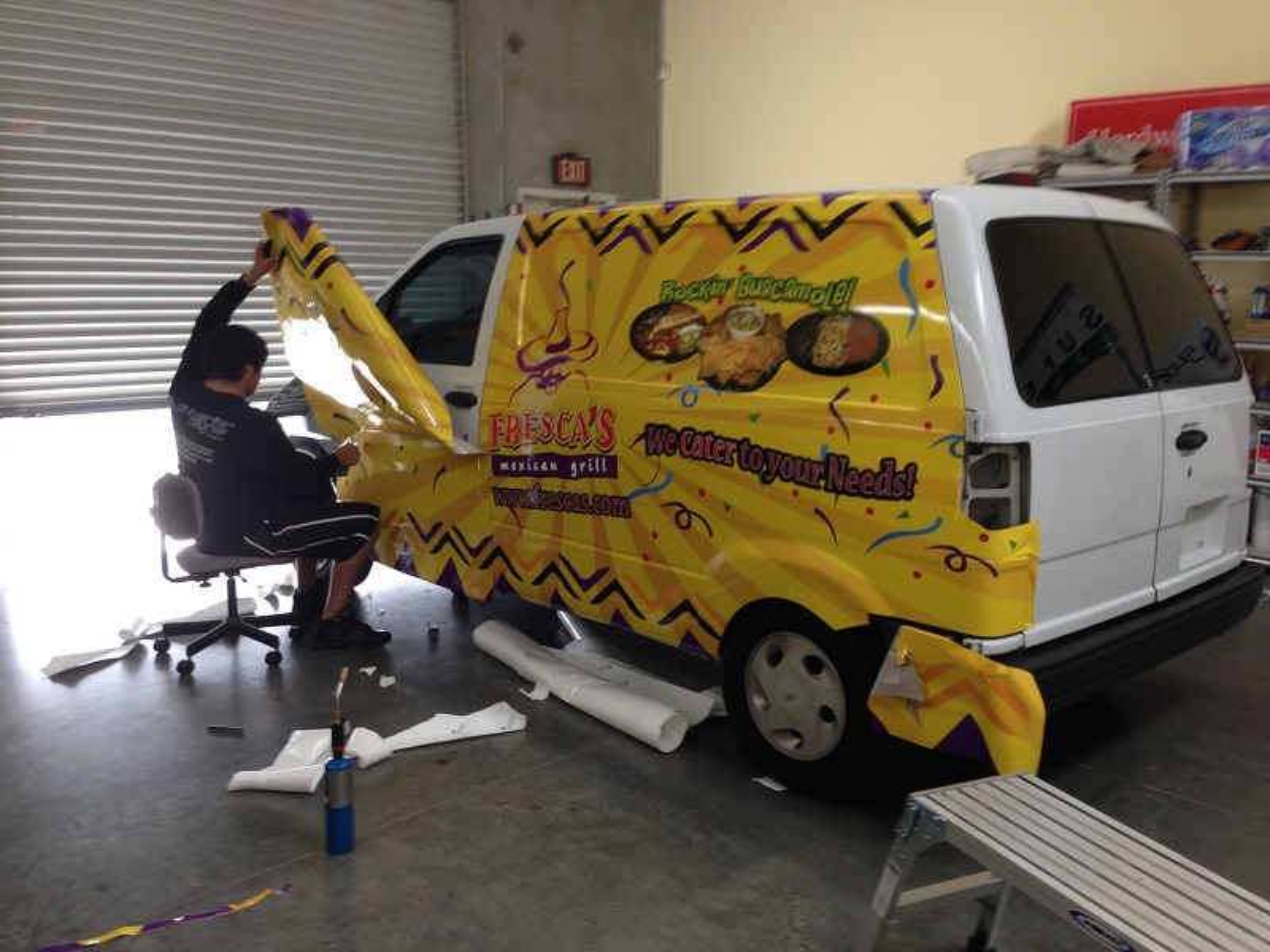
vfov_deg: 42.9
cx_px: 635
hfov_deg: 55.4
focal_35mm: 33
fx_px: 1211
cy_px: 476
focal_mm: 4.12
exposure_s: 1/30
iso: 50
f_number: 2.4
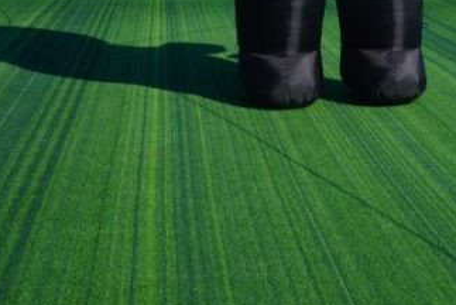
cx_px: 347
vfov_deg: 16.5
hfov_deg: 26.3
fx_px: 964
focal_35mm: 76
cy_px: -145
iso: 100
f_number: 10
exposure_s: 1/200
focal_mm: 16
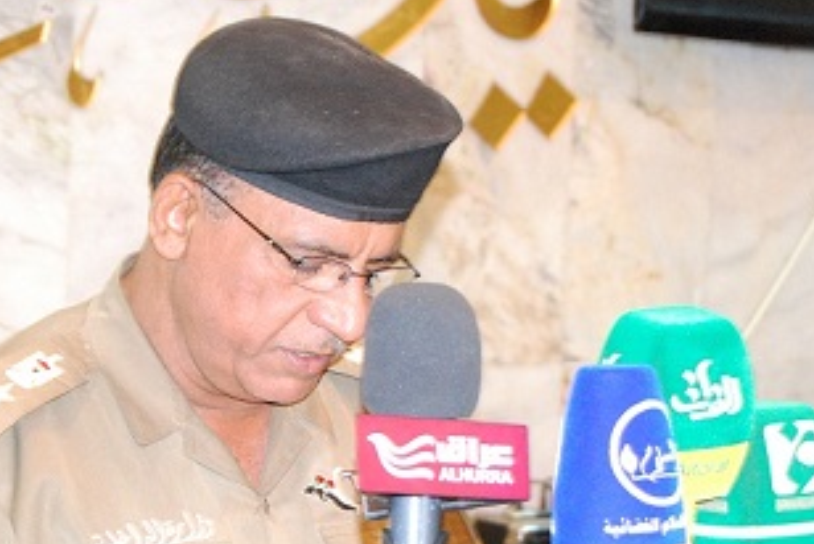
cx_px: 408
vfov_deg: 10.1
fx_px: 3078
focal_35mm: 136
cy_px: 411
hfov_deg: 15.1
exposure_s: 1/20
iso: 1600
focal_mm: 48
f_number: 5.6
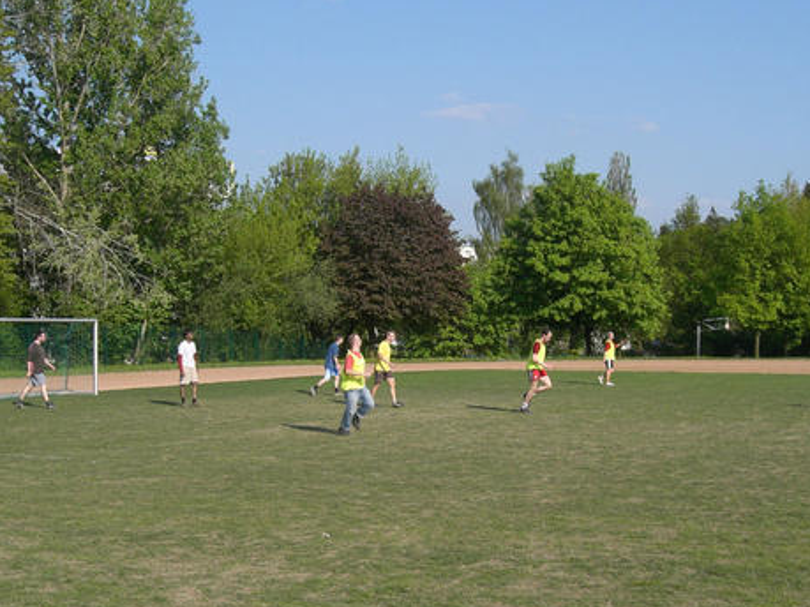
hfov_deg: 36.2
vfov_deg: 27.3
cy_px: 404
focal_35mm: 53
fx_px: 1240
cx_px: 434
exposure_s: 1/500
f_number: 4.4
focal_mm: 6.3
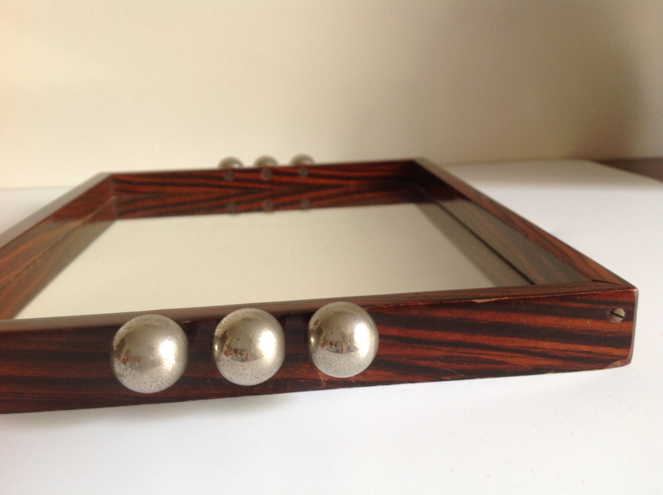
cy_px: 248
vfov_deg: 40.6
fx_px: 669
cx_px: 332
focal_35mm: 35
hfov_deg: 52.7
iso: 100
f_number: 2.4
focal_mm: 4.28
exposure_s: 1/15
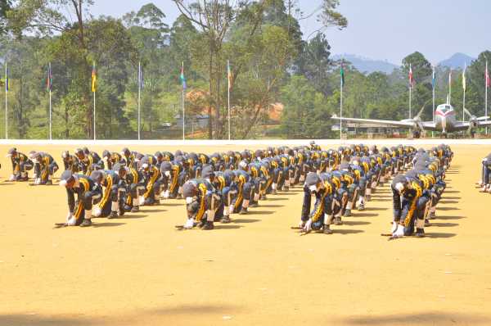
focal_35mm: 78
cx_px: 246
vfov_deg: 17.4
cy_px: 163
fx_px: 1062
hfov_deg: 26.0
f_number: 11
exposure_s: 1/160
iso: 200
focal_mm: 52
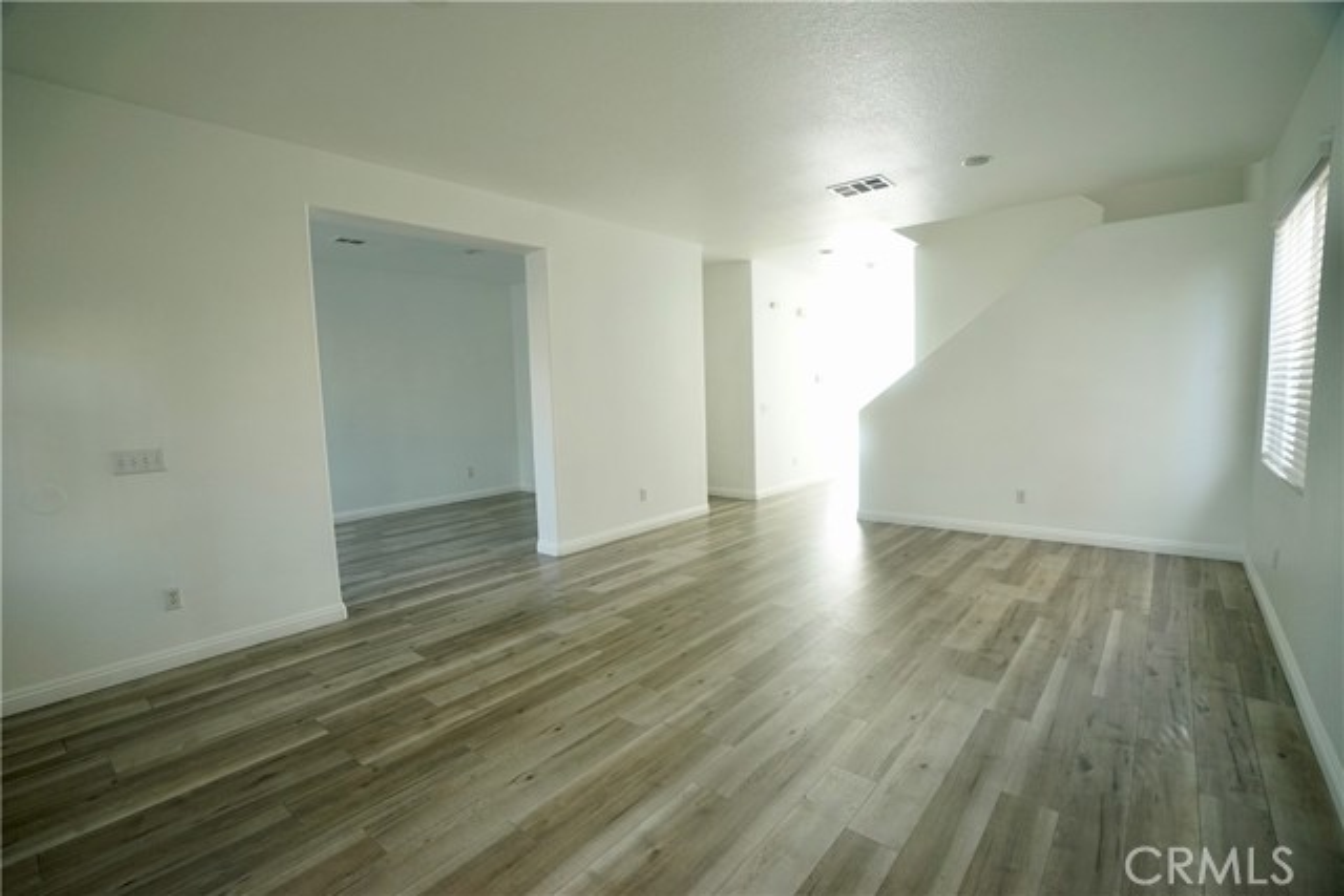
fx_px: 597
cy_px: 448
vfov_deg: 73.8
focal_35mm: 16
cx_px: 672
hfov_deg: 96.7
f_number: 4
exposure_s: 1/60
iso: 640
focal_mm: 16
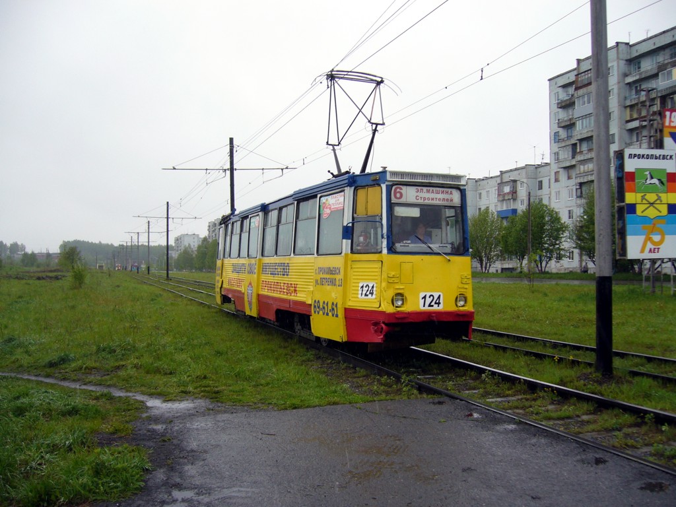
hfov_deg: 52.6
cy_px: 254
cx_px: 338
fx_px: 683
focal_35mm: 35
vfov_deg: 40.7
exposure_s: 1/50
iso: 80
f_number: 2.8
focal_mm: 5.8
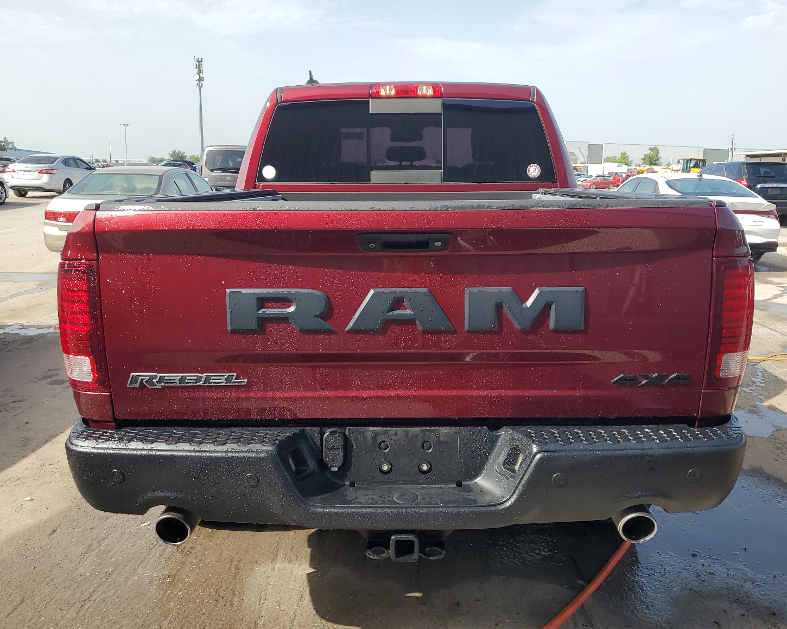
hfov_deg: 62.2
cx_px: 415
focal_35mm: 28
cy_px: 308
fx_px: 652
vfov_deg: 51.5
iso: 50
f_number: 1.5
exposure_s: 1/1667
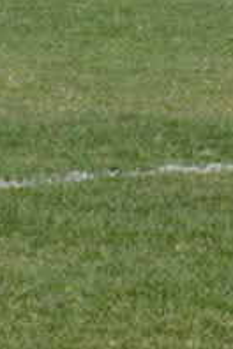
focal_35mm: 952
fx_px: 9242
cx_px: 711
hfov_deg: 1.4
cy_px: 57
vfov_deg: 2.2
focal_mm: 200
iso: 800
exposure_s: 1/400
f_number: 10
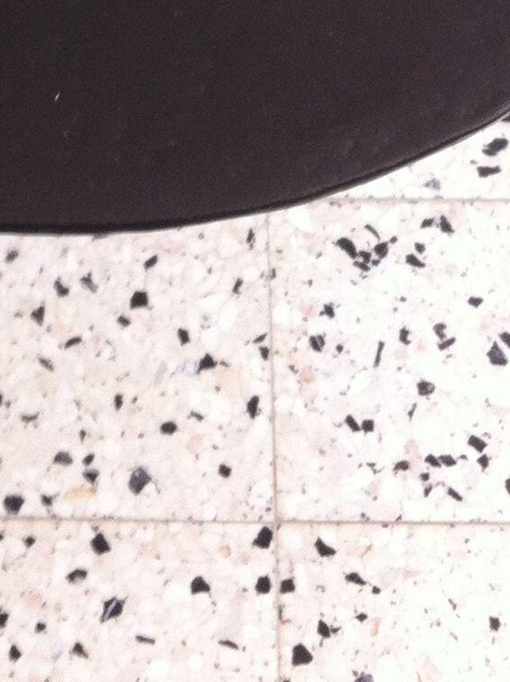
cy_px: -285
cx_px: 57
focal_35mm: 120
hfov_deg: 12.2
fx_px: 2363
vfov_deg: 15.4
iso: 80
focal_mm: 3.85
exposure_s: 1/24
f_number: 2.8
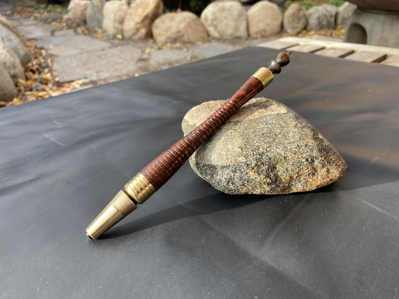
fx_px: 300
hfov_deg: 67.3
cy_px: 150
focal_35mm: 26
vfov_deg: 53.1
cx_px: 200
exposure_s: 1/222
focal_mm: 4.25
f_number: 1.8
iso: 32
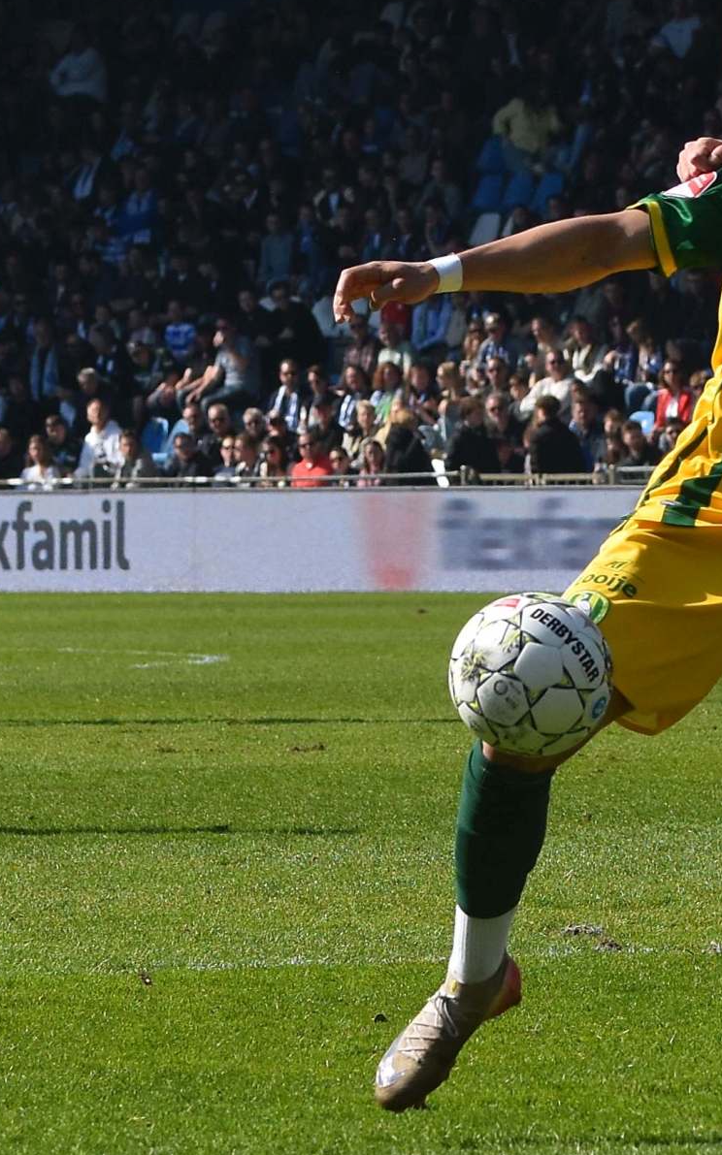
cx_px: 871
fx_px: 5821
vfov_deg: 11.3
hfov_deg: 7.0
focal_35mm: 185
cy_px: 592
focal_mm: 75
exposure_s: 1/1250
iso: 220
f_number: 5
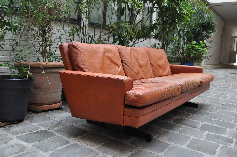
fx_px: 217
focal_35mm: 33
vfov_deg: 39.9
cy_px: 78
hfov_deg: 57.3
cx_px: 118
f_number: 5.6
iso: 320
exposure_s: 1/125
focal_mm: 22
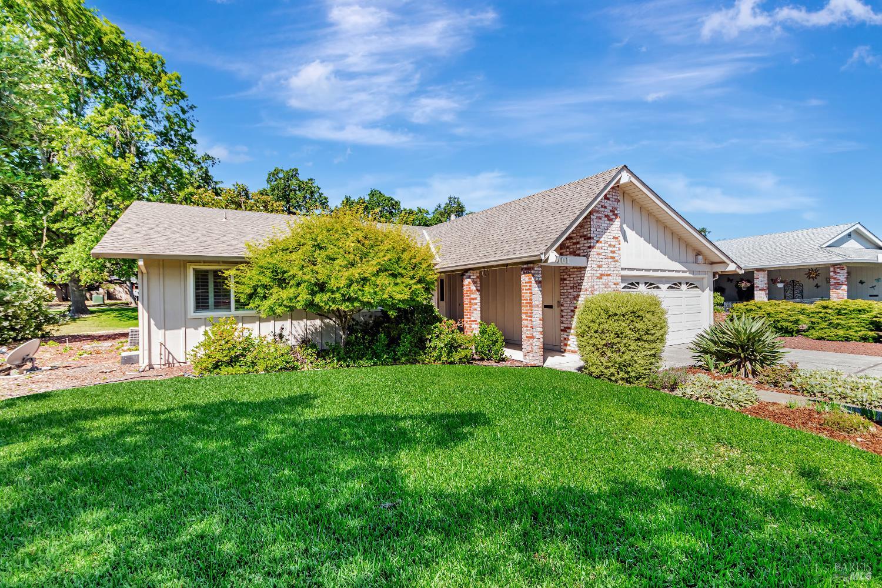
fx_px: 367
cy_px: 294
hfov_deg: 100.4
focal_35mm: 15
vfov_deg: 77.3
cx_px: 441
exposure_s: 1/200
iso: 100
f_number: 8
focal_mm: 10
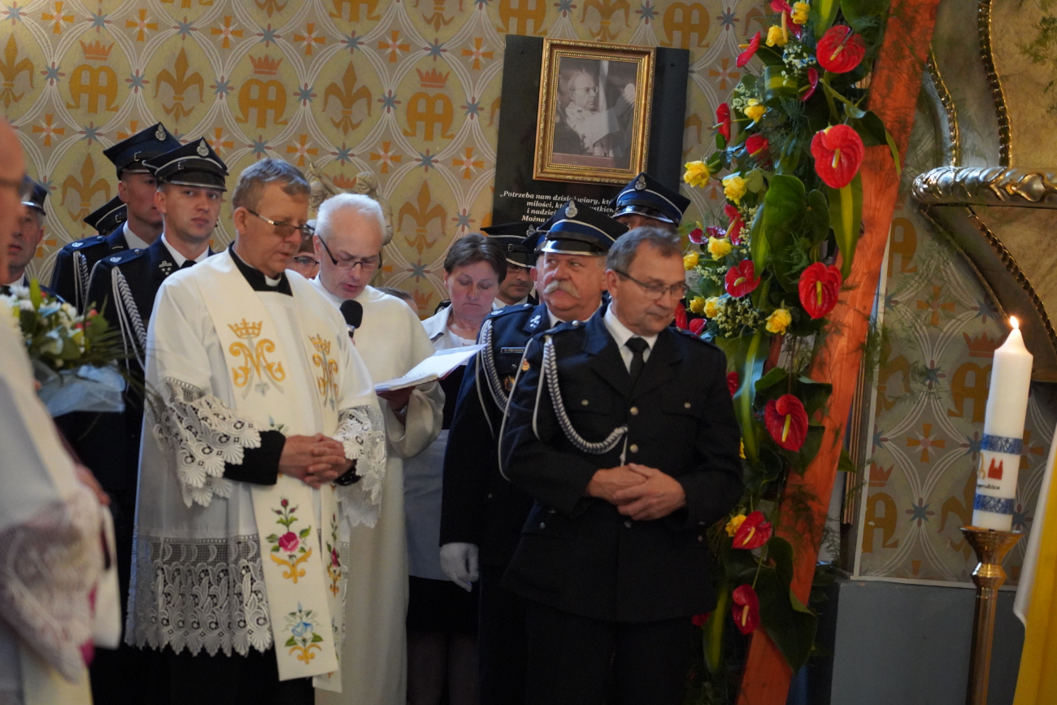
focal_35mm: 105
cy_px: 352
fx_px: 3083
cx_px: 528
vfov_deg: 13.0
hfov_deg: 19.5
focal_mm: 105
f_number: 4
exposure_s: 1/125
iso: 12800
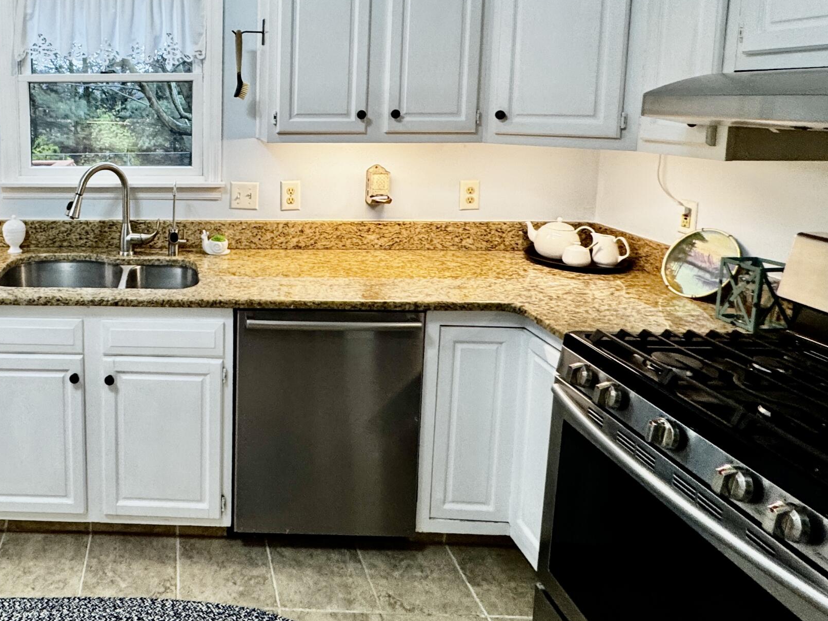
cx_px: 147
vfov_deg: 51.2
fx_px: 622
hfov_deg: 60.9
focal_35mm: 26
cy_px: 169
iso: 160
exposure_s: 1/120
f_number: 2.2
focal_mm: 2.22
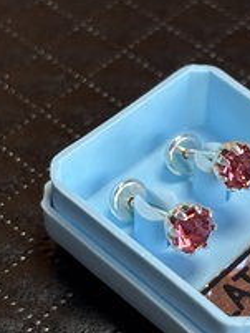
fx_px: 1327
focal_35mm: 138
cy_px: 166
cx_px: 205
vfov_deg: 14.3
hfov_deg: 10.7
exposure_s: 1/78
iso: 50
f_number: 1.6
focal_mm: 5.96
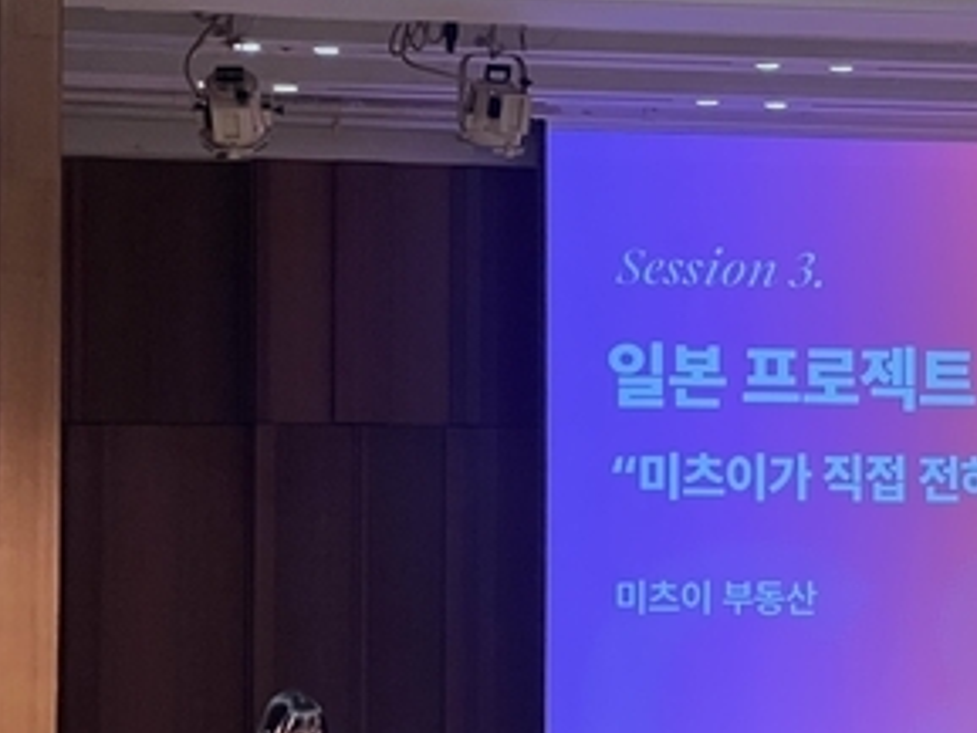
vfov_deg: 8.2
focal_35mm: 181
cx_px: 1116
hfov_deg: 10.8
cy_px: 480
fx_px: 5111
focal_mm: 9
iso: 320
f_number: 2.8
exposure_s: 1/60
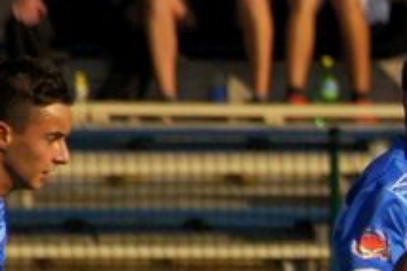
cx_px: 760
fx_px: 20337
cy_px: 382
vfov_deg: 0.8
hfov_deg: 1.1
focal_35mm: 1799
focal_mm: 300
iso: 320
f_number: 5.6
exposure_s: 1/4000
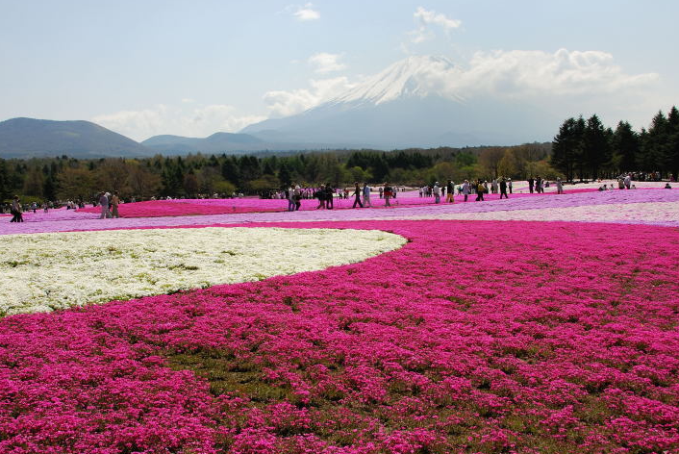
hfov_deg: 55.8
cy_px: 215
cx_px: 336
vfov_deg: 38.9
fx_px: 642
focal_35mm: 34
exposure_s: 1/125
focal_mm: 20
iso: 100
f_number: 14
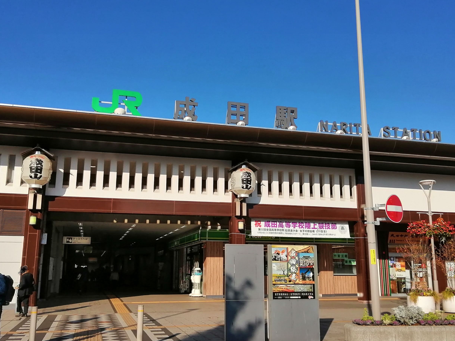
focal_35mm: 35
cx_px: 233
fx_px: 460
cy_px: 162
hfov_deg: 52.6
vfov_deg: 40.7
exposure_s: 1/3155
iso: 50
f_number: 1.8
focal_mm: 3.46
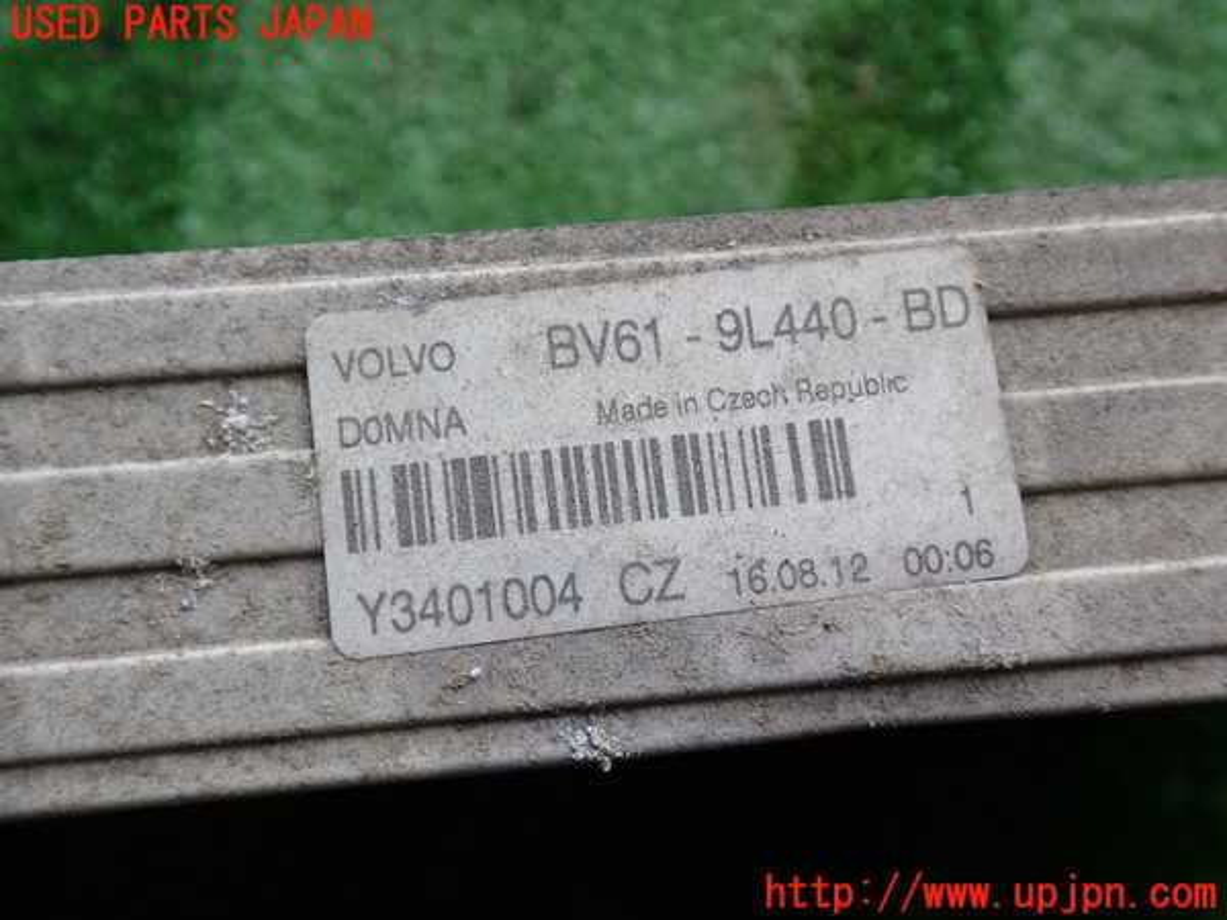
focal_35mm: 36
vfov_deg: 39.7
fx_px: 1276
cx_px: 614
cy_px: 460
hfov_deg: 51.4
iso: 100
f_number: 2.5
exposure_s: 1/100
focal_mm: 6.37
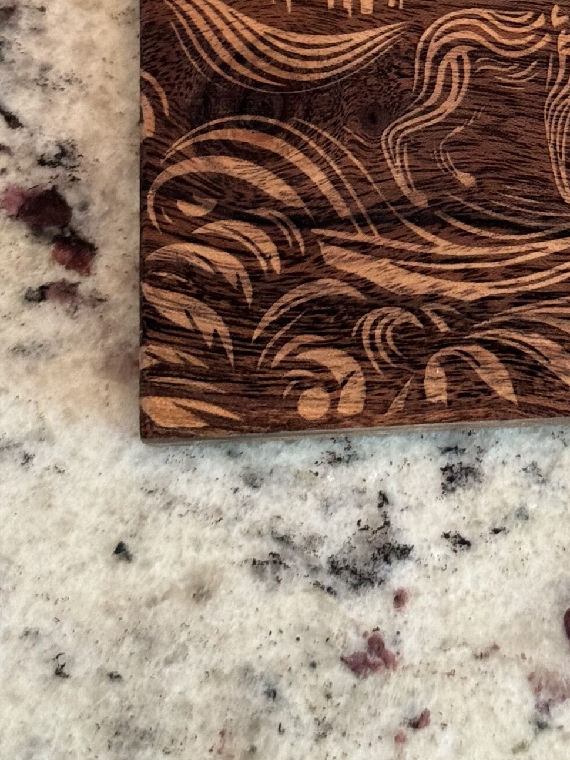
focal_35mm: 95
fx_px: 2085
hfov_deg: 15.4
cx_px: 534
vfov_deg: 20.1
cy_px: 17
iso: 320
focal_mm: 6.86
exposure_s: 1/40
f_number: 1.78
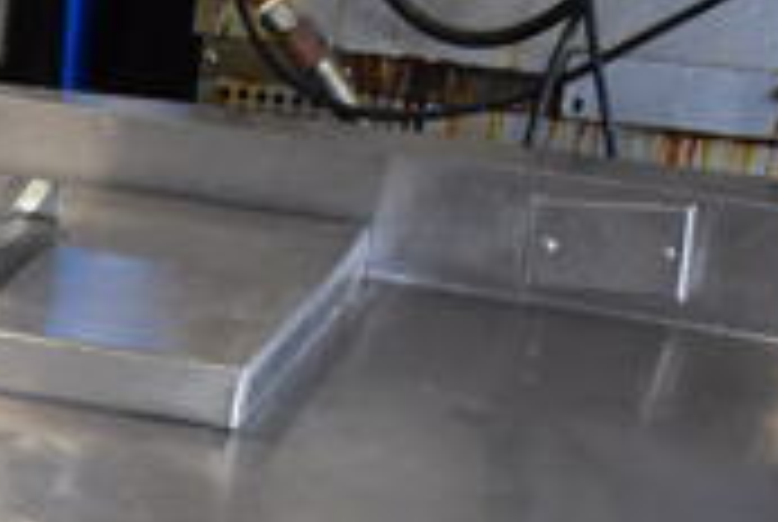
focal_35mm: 95
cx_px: -238
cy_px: 842
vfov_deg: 13.4
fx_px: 2057
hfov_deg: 19.7
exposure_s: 1/125
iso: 1000
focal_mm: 18
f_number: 3.5
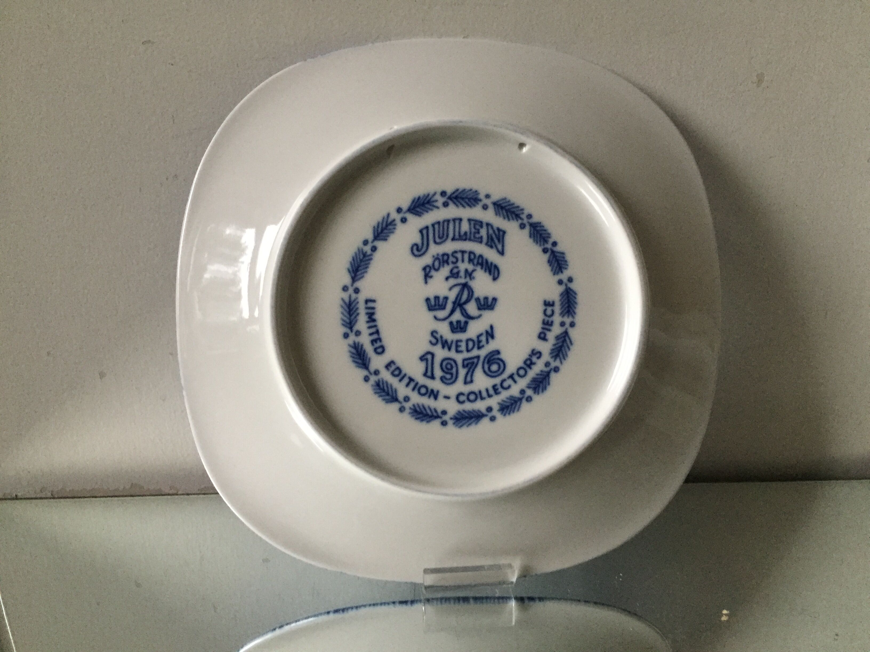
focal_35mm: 29
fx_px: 729
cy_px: 326
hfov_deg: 61.7
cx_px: 435
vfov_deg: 48.2
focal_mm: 4.15
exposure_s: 1/25
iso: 250
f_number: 2.2
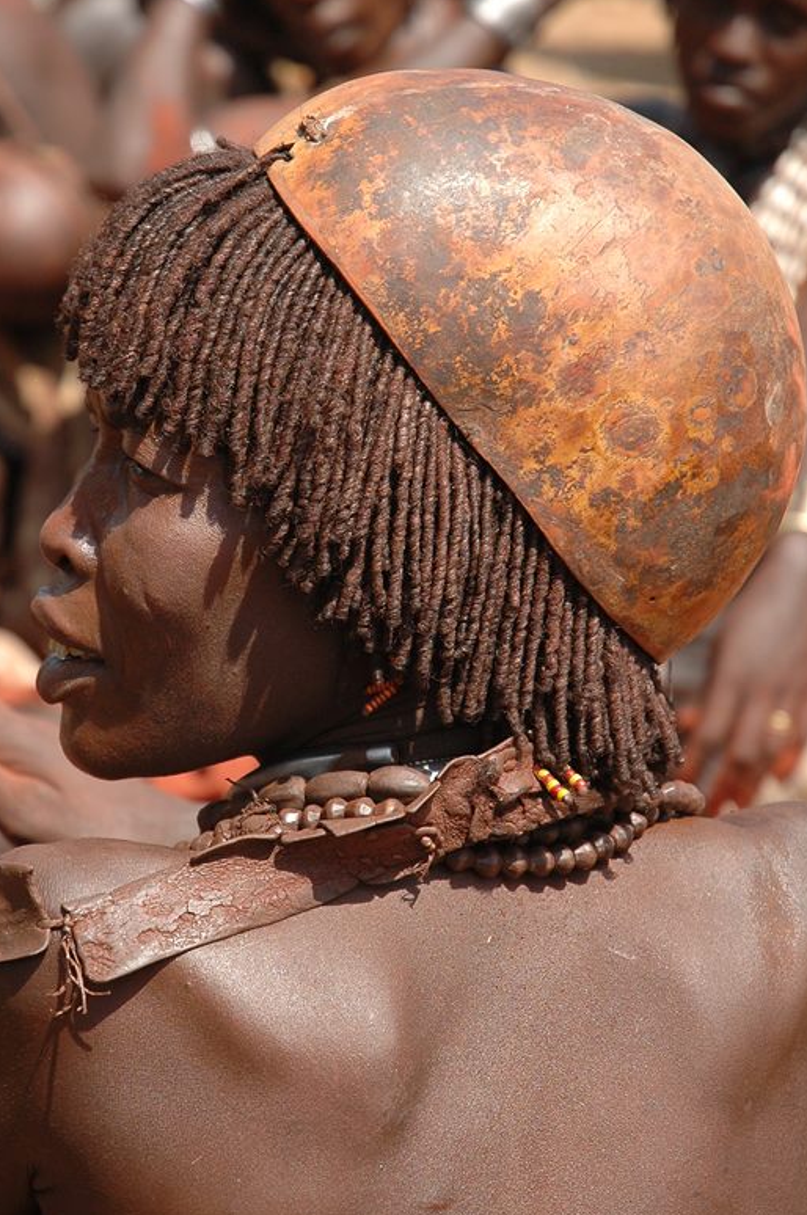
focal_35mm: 139
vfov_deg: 14.8
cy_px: 582
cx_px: 323
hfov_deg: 9.8
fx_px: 4686
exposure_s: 1/750
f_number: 4.5
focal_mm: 70
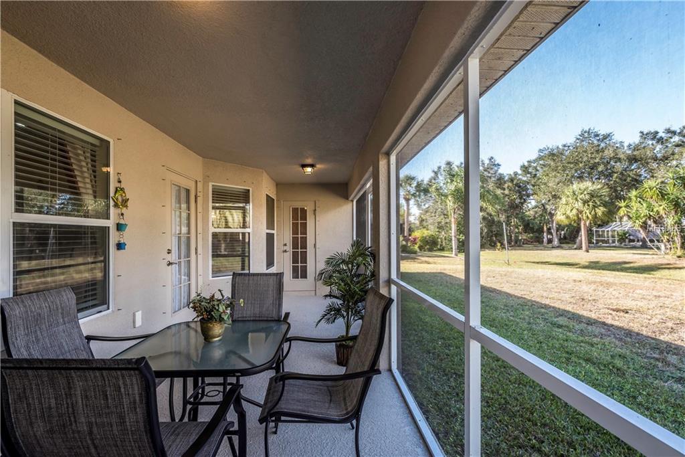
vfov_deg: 77.3
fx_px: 285
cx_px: 342
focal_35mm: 15
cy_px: 228
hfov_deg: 100.4
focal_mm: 15
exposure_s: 1/125
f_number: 6.3
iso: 400
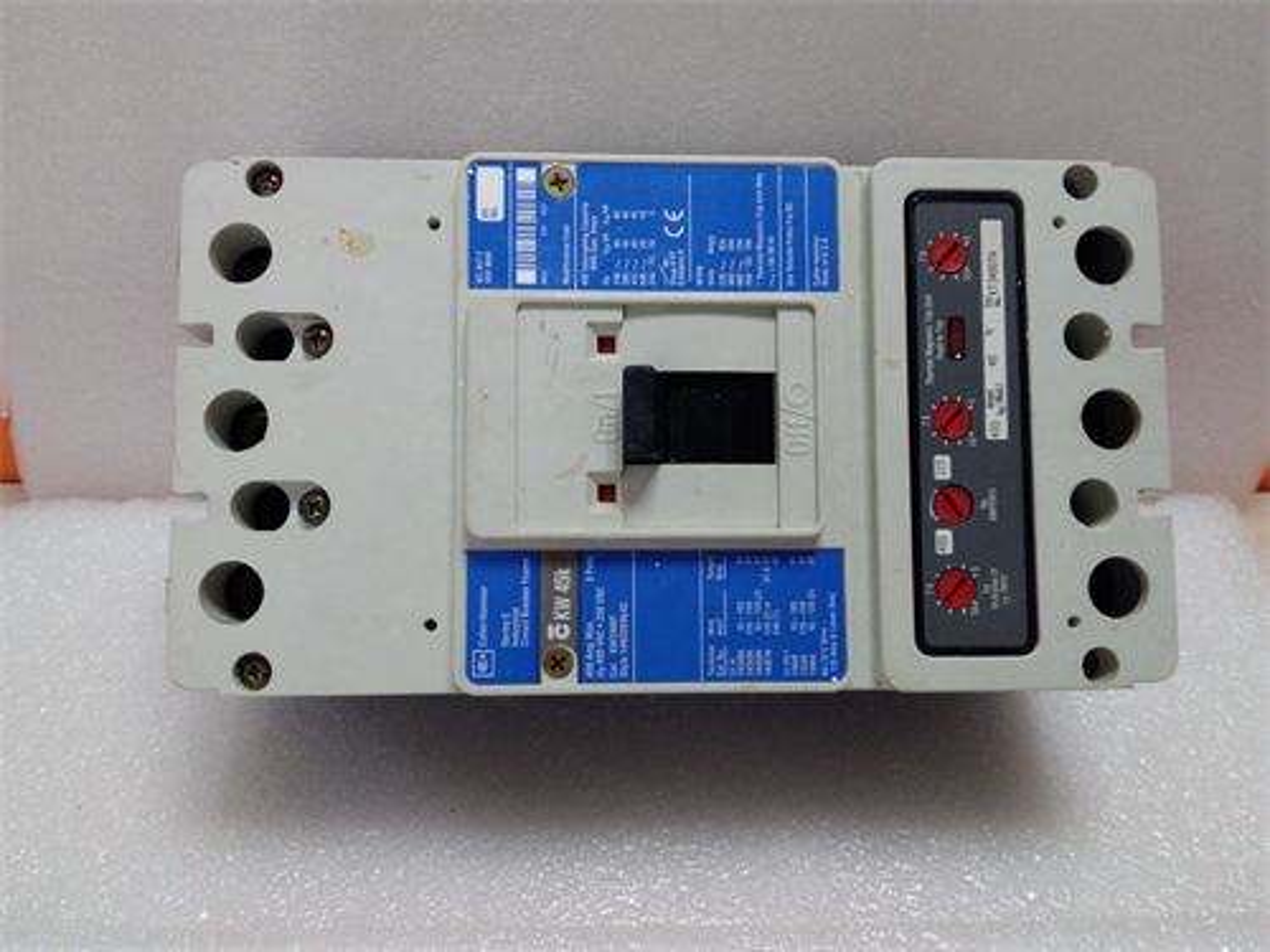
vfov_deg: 51.4
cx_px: 635
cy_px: 476
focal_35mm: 27
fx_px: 991
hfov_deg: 65.3
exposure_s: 1/33
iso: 432
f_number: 2
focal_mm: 3.79
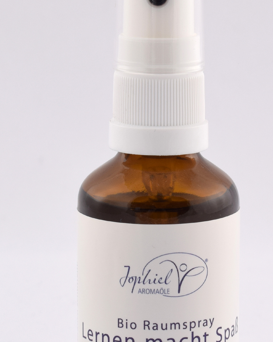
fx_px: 1301
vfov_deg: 14.9
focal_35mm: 129
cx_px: 161
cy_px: 219
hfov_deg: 12.0
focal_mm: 55
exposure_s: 1/125
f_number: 11
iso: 200
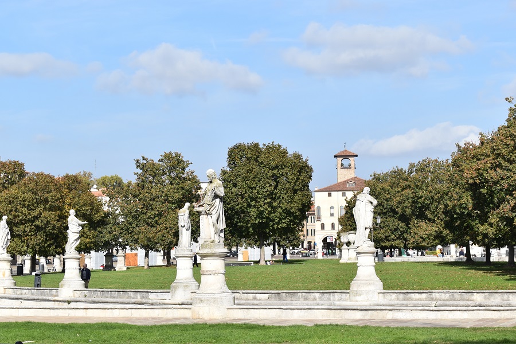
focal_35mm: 82
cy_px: 172
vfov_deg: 16.6
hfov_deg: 24.6
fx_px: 1182
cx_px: 258
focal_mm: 55
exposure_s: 1/400
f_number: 10
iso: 200
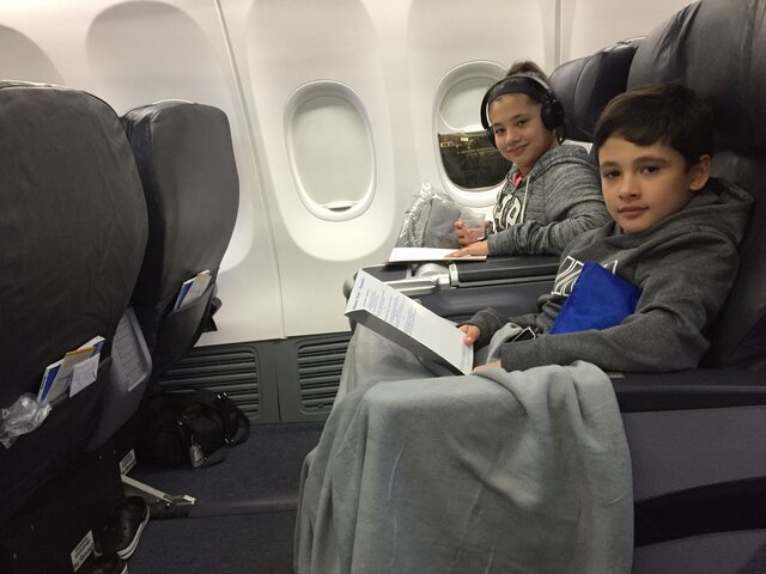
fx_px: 642
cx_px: 383
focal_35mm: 29
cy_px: 287
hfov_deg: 61.7
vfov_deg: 48.2
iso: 250
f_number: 2.2
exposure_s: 1/24
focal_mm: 4.15
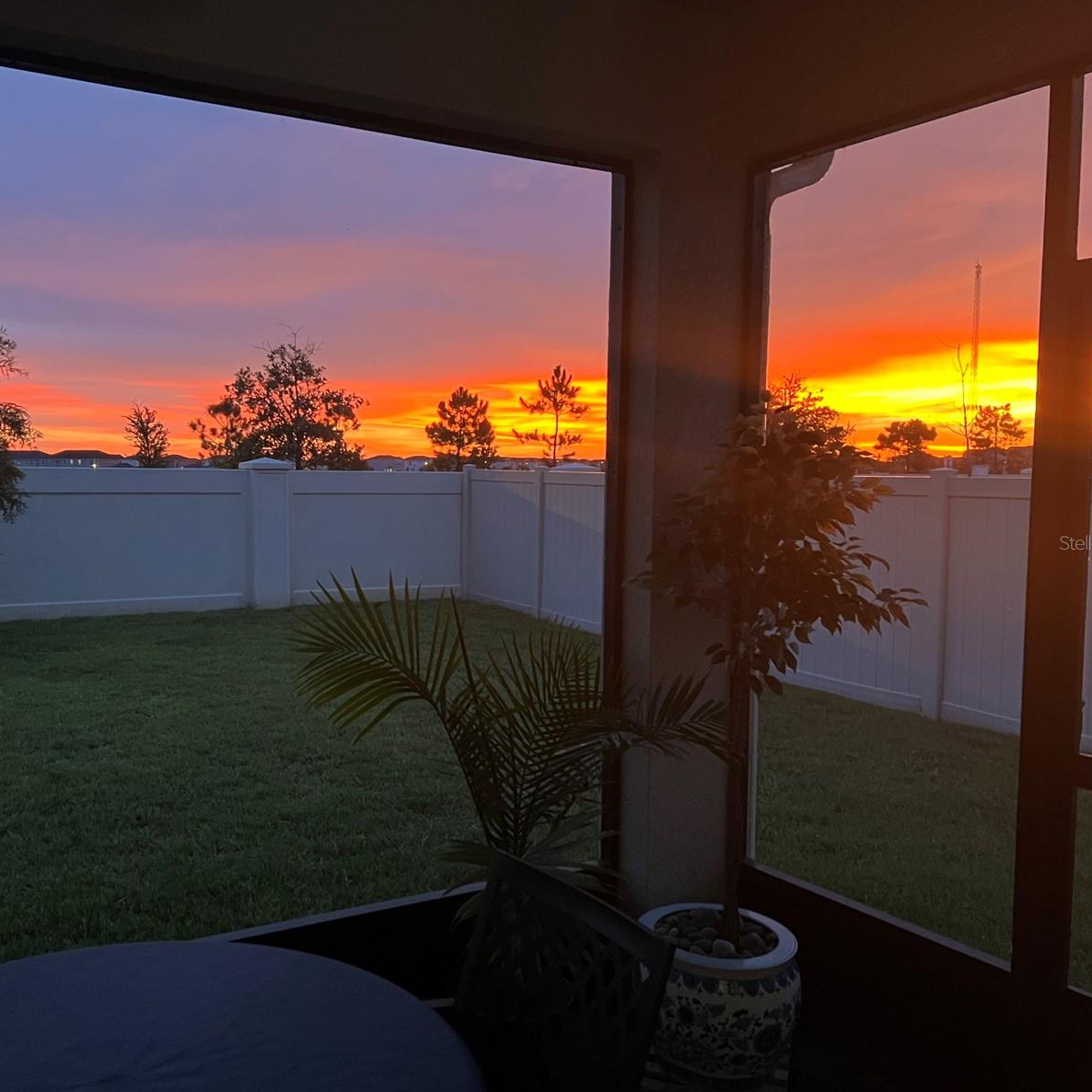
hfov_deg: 52.0
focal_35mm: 31
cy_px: 542
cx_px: 410
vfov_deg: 52.5
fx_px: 1106
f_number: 1.5
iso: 320
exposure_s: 1/60
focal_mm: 5.7
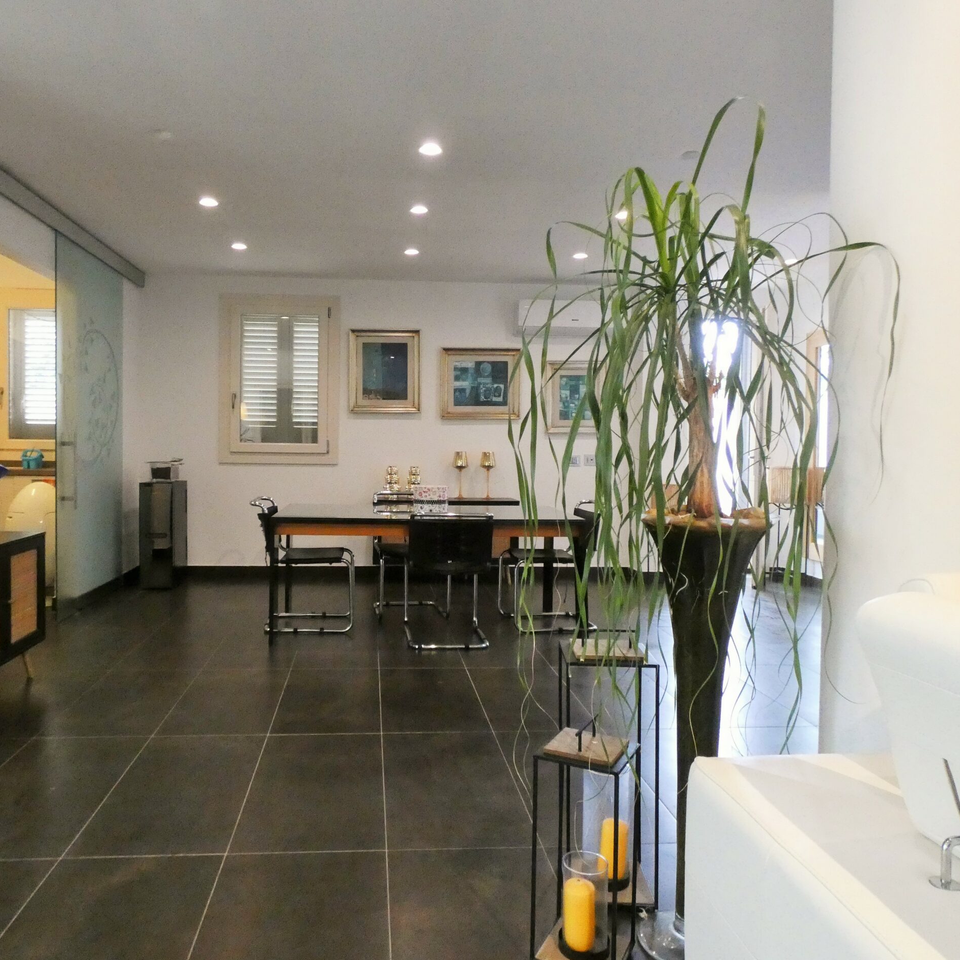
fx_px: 753
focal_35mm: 24
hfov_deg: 64.8
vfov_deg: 65.0
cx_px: 422
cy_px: 472
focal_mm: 3.6
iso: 800
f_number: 2.8
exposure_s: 1/125
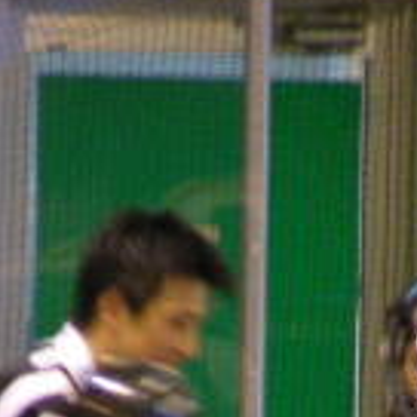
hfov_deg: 1.4
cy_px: 714
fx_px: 17513
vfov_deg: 1.4
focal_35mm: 1285
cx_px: 460
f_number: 3.5
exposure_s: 1/16.1
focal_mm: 51.6
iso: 200
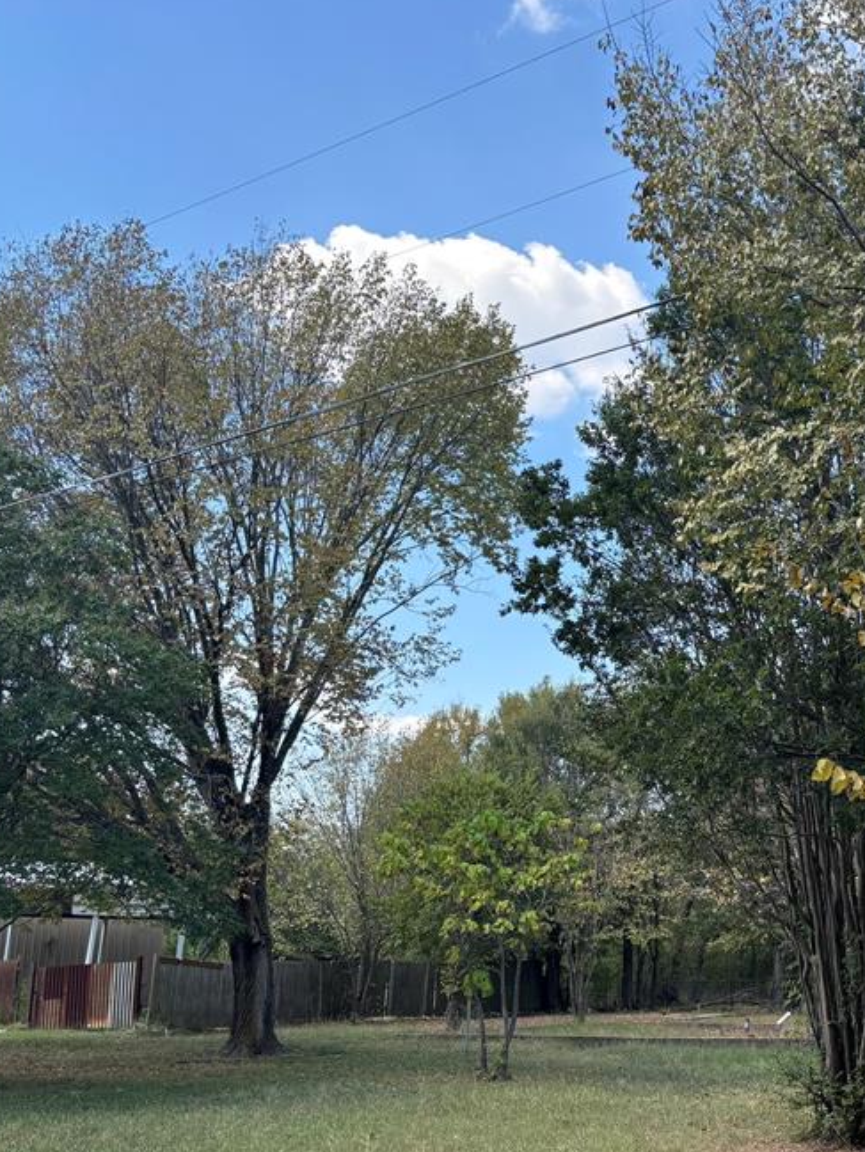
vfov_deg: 45.7
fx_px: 1366
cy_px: 641
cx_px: 687
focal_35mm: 41
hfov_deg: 34.1
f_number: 1.6
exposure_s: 1/858
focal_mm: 5.96
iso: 50
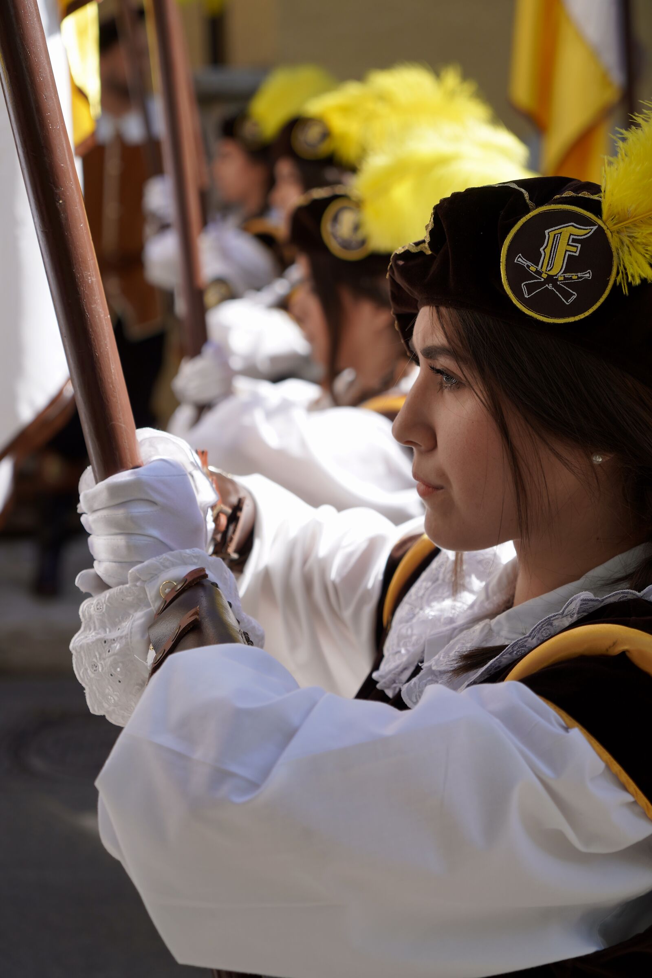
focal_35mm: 62
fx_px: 1684
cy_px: 489
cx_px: 326
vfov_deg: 32.4
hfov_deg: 21.9
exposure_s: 1/400
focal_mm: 62
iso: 100
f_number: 4.5
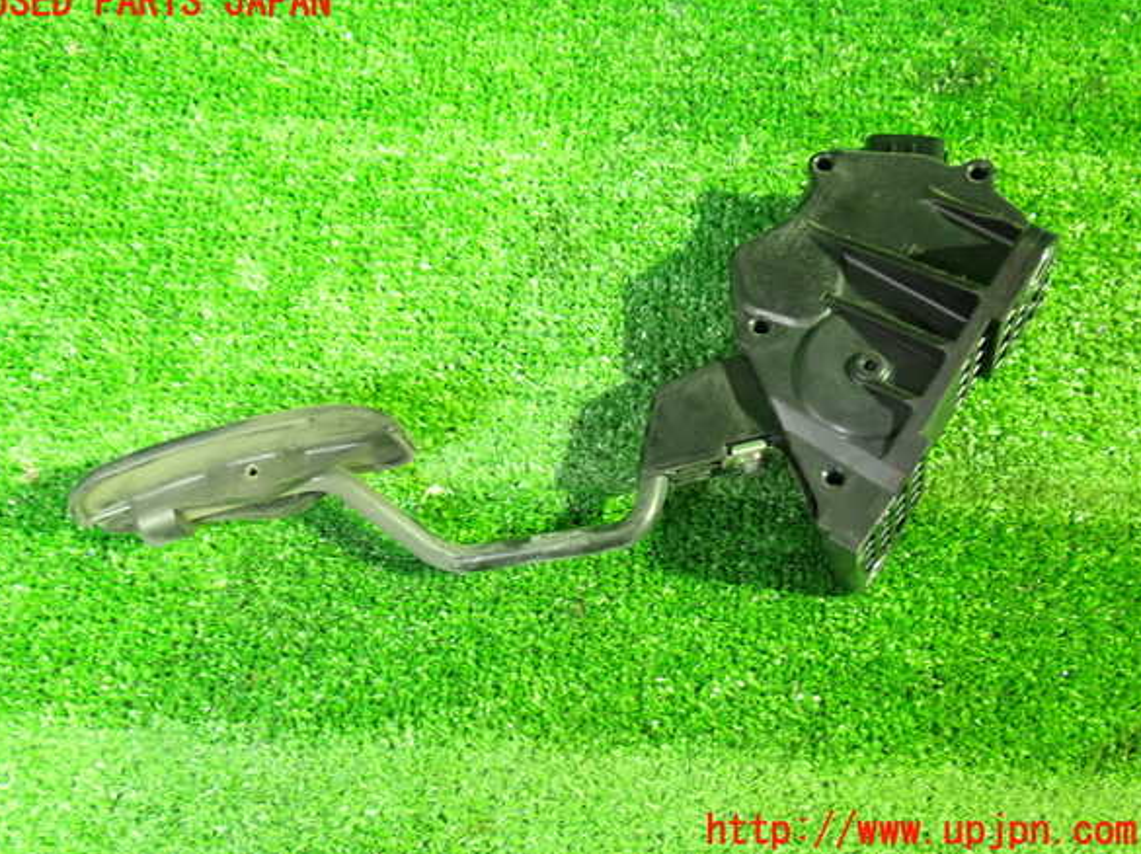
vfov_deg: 36.8
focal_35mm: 39
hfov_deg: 47.9
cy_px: 417
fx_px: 1285
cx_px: 562
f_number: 2.7
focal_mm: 6.83
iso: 800
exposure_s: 1/10
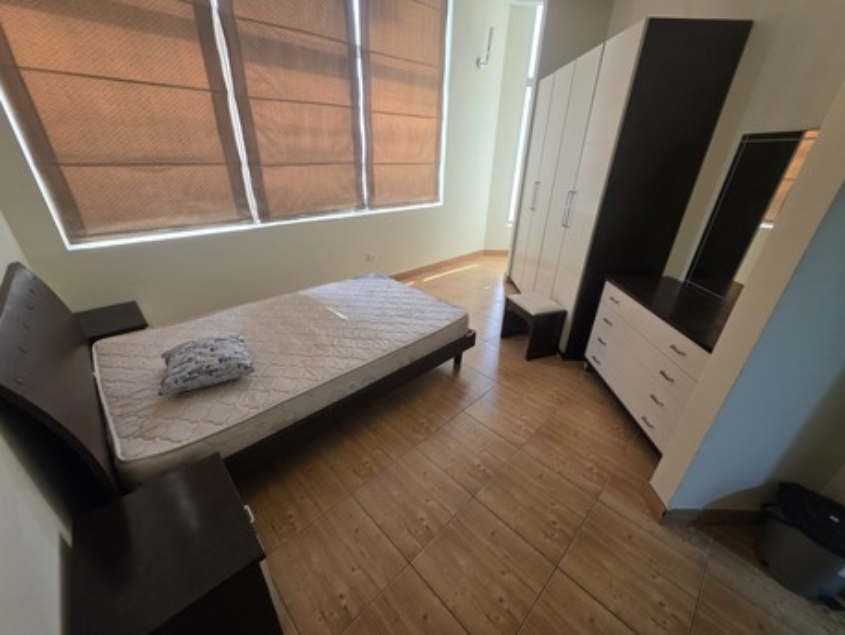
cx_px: 422
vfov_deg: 89.9
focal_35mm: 13
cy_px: 318
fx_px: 317
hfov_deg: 106.2
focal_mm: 2.2
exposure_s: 1/100
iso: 160
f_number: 1.9
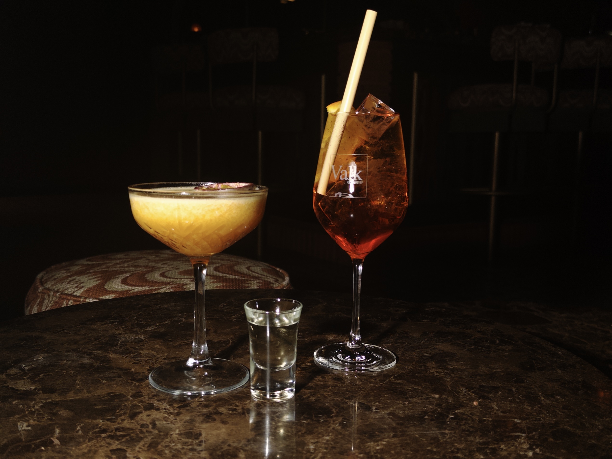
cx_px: 306
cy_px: 230
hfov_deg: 71.6
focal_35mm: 24
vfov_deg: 56.8
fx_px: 424
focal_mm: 6.76
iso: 64
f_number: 1.78
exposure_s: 1/436
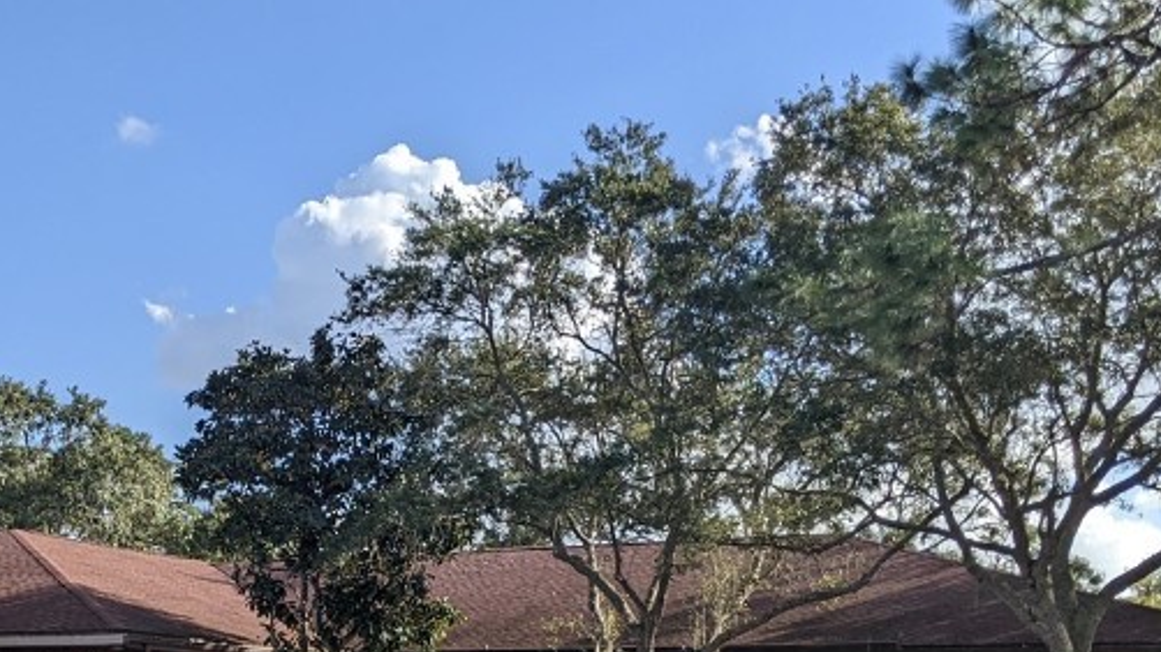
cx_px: 294
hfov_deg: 34.2
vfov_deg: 19.0
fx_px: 1847
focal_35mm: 60
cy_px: 758
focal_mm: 4.44
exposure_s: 1/2347
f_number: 1.8
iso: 49
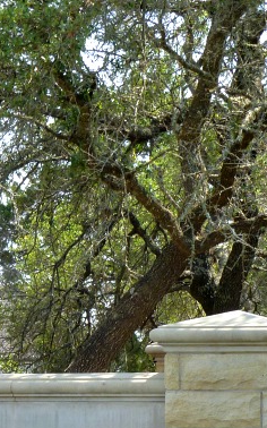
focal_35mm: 171
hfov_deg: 7.6
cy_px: 388
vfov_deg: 12.2
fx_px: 1992
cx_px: -79
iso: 80
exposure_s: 1/160
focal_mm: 10.9
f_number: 4.1
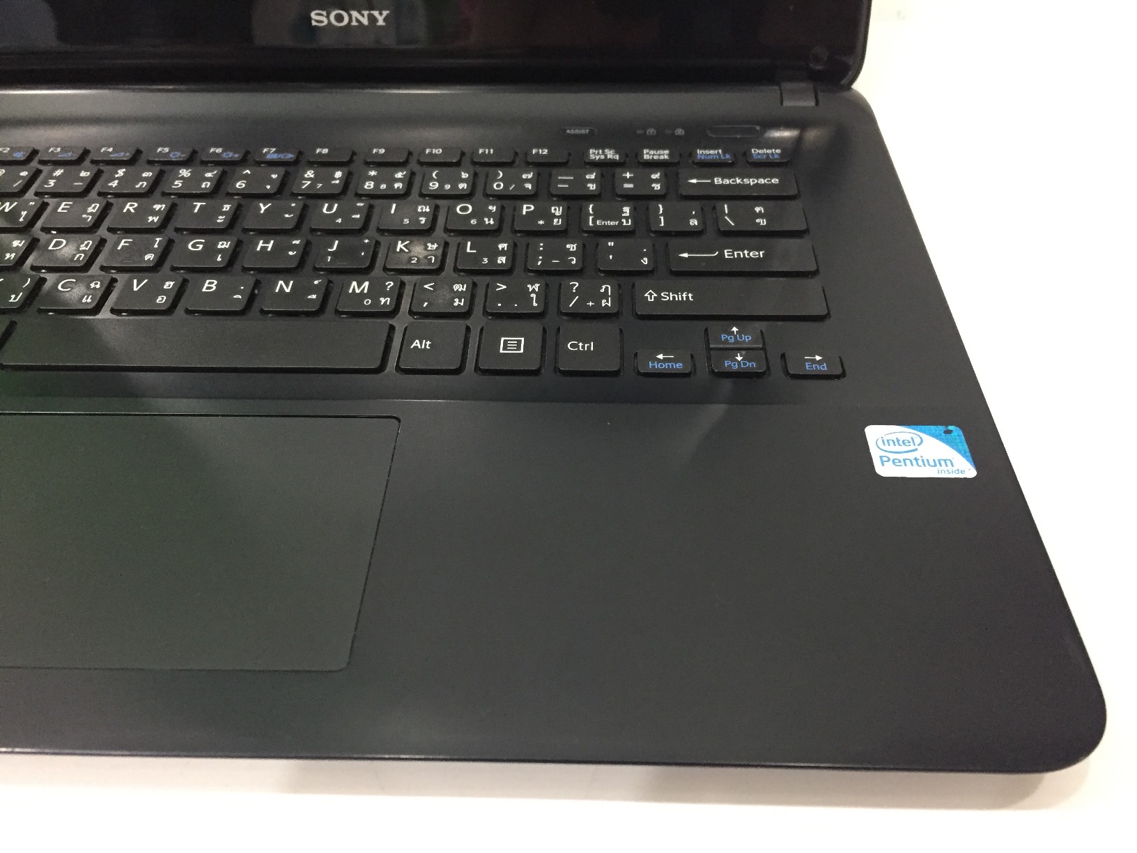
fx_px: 953
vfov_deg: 48.2
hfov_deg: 61.7
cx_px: 568
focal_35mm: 29
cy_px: 426
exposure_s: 1/25
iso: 250
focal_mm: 4.15
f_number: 2.2
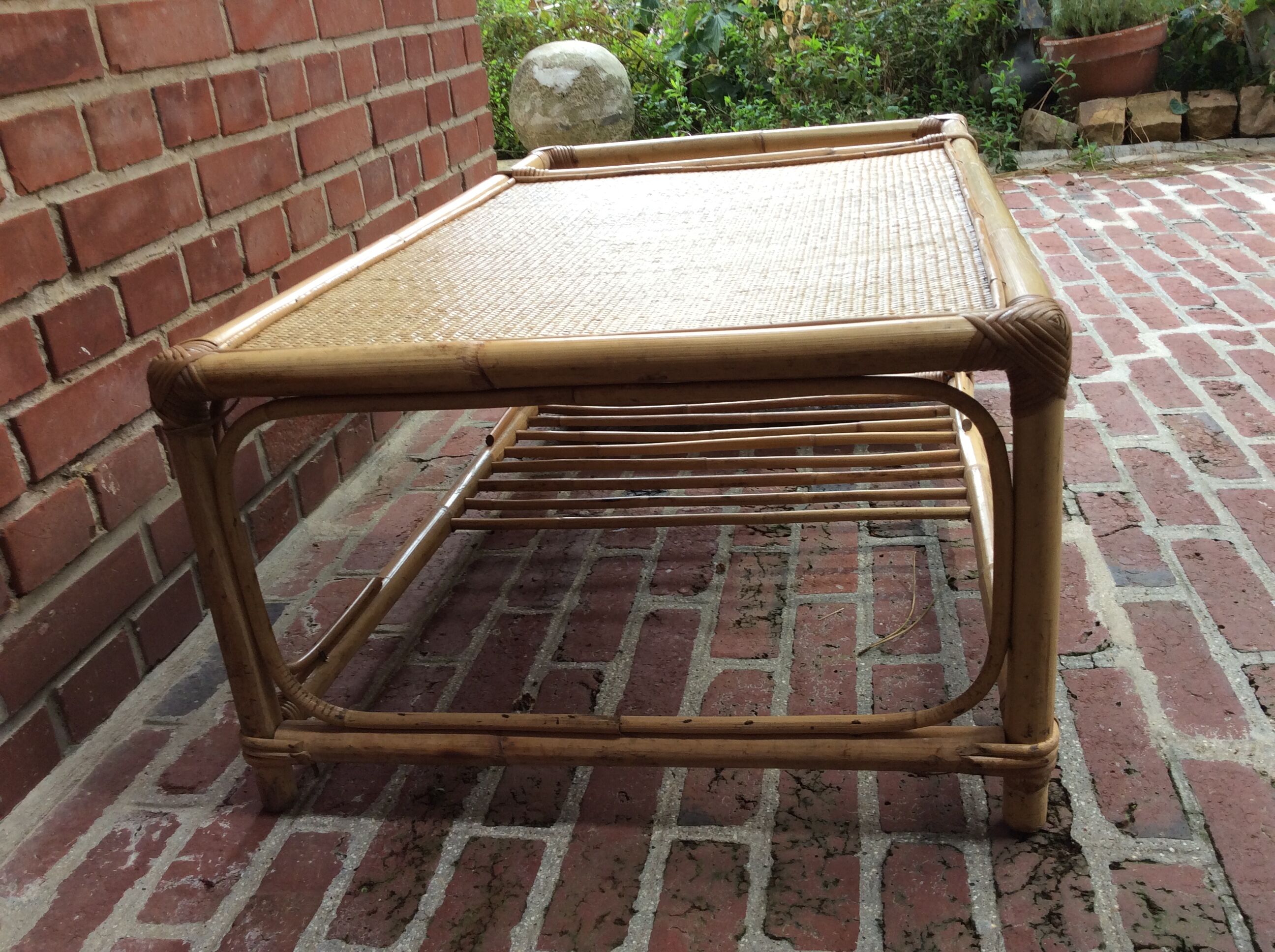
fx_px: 1177
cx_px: 638
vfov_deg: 44.1
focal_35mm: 32
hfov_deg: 56.9
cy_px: 476
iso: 32
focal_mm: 3.3
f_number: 2.4
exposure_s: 1/113
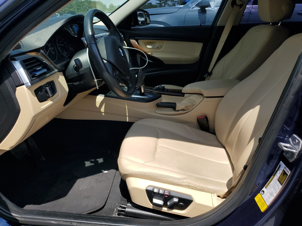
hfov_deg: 67.3
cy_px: 113
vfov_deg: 53.1
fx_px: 227
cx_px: 151
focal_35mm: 26
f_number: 1.5
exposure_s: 1/2500
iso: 50
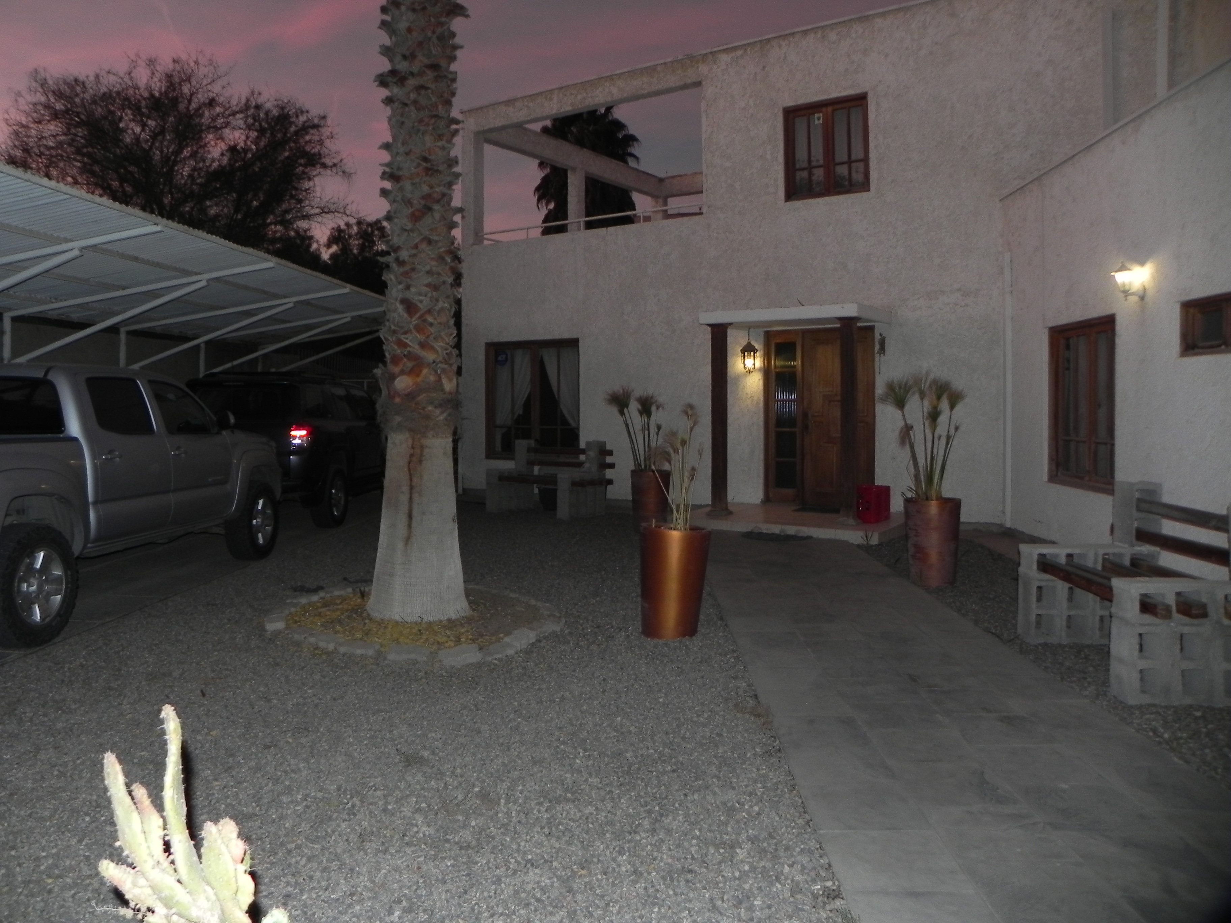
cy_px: 462
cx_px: 616
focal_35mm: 26
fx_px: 925
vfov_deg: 53.1
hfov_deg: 67.3
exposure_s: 1/80
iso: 160
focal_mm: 4.6
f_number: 2.8
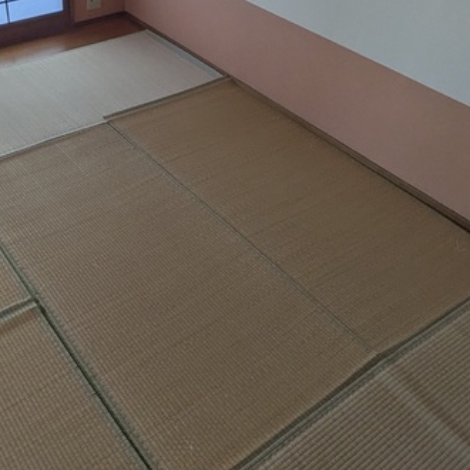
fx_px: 553
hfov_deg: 44.5
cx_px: 118
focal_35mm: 36
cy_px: 222
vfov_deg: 46.0
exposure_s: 1/60
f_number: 2.2
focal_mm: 1.83
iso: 70
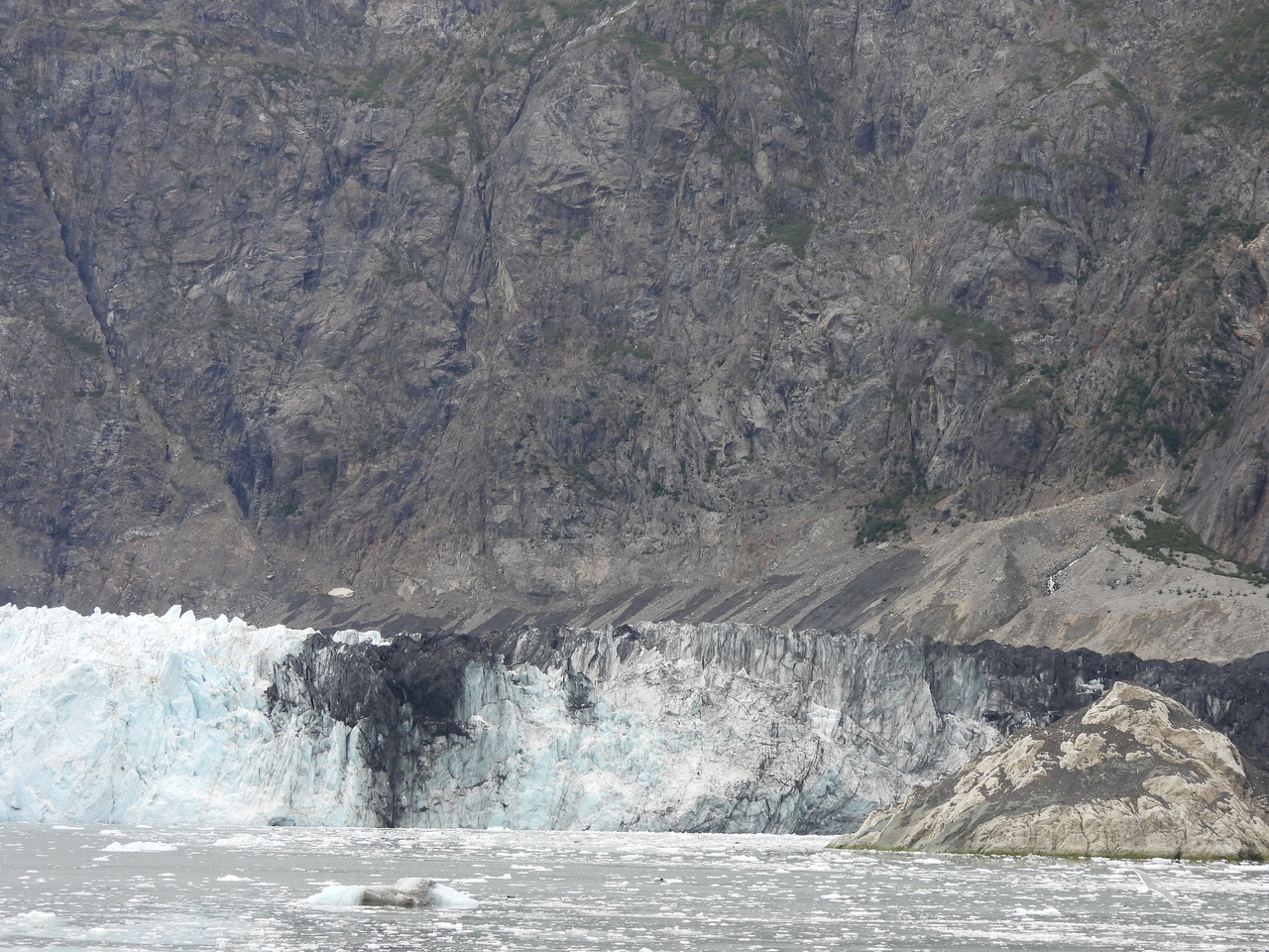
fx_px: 3849
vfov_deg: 14.1
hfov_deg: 18.7
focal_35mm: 105
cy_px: 476
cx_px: 634
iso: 100
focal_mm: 18.7
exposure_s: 1/400
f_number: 4
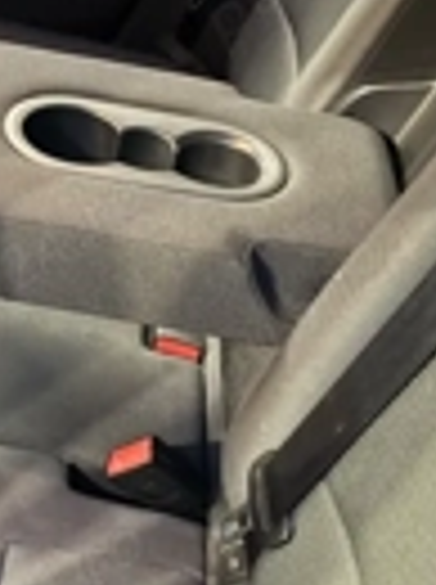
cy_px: 338
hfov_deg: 19.6
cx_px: 90
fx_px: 1247
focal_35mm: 74
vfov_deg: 26.3
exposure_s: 1/16
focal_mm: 6.76
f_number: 1.78
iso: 1600
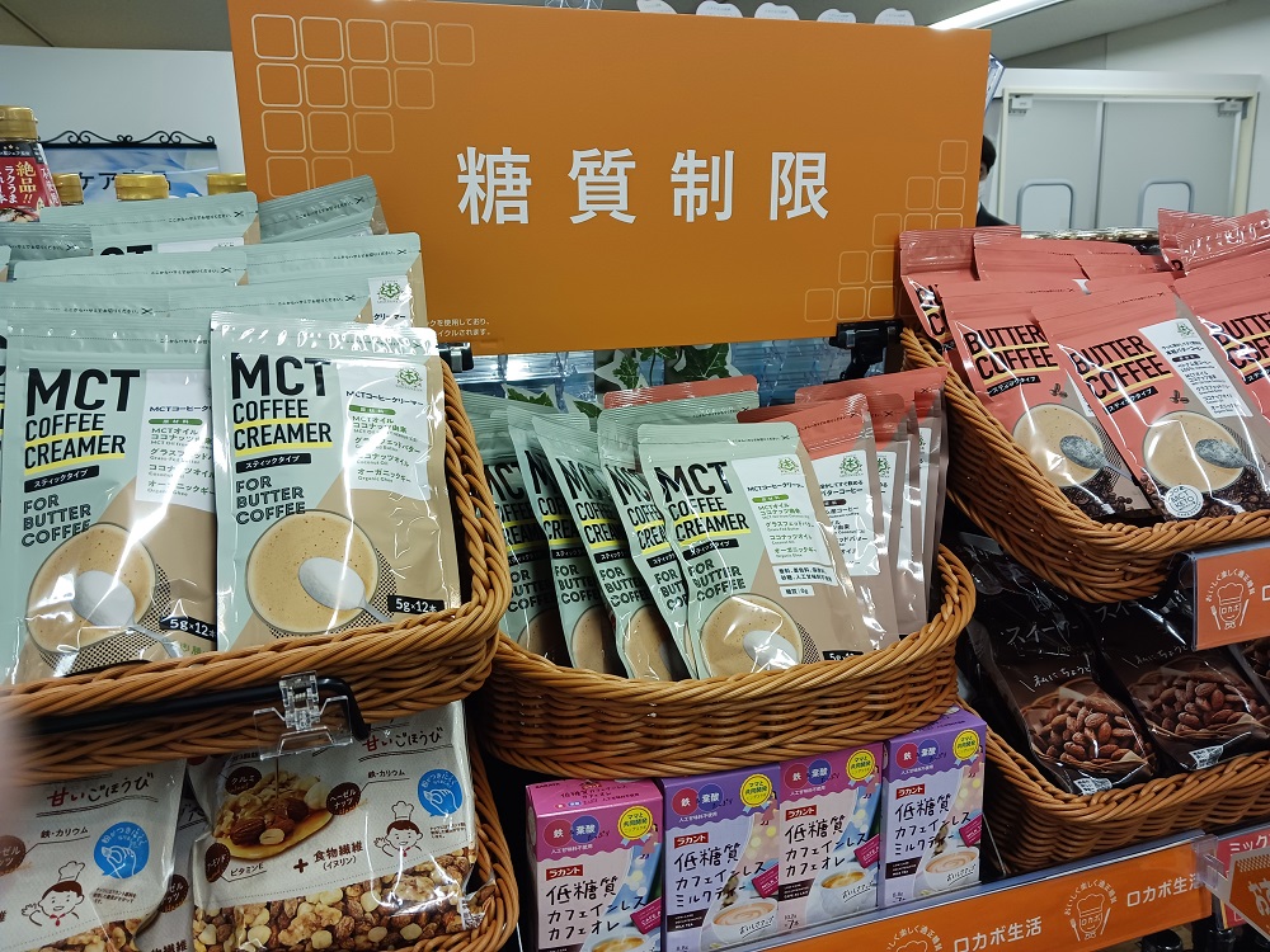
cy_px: 476
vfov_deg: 51.4
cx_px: 635
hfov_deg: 65.3
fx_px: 991
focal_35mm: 27
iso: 125
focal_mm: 4
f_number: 1.8
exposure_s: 1/50
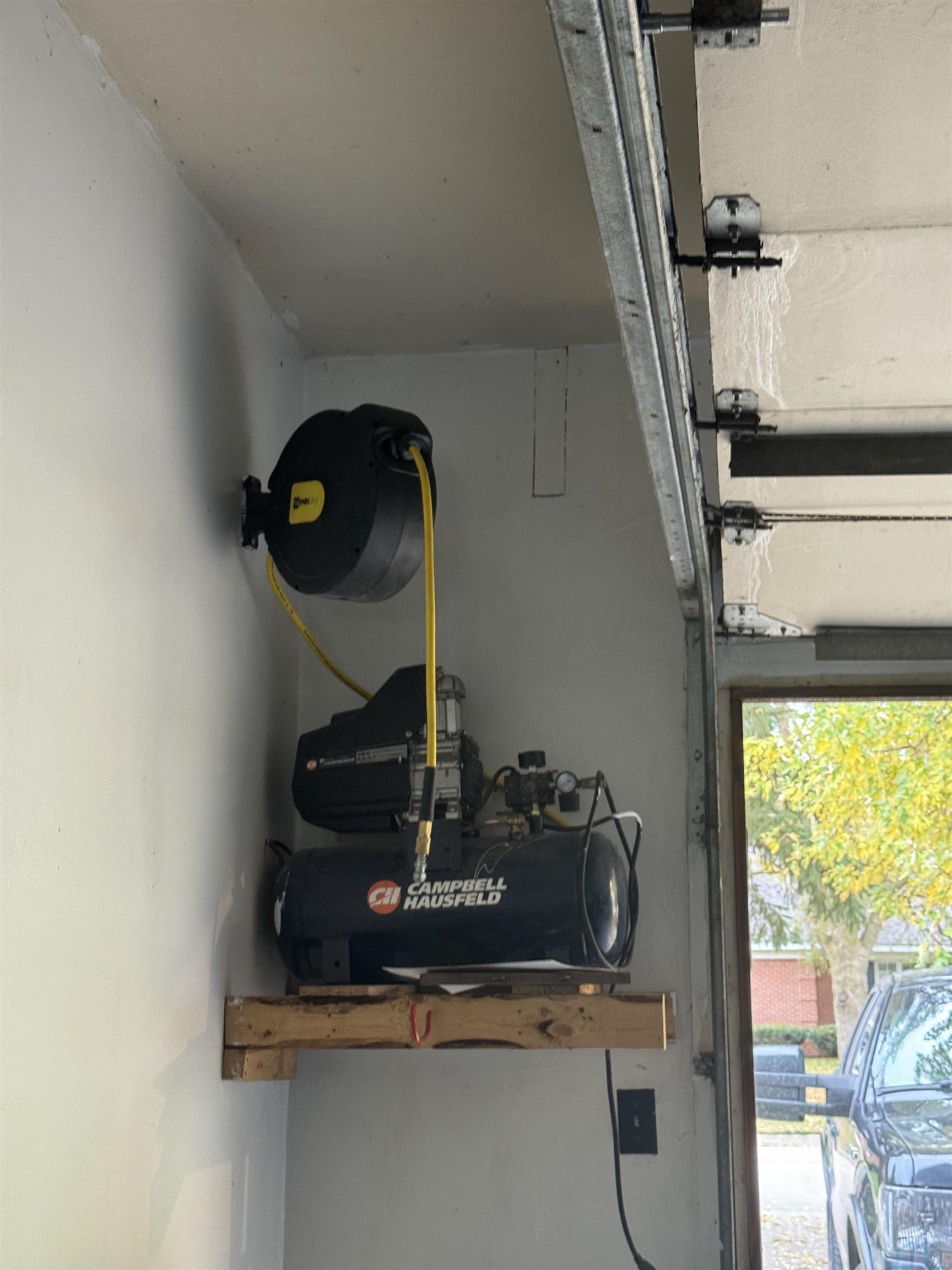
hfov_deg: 30.3
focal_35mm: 48
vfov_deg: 39.7
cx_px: 476
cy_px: 635
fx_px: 1760
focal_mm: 6.76
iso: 250
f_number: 1.78
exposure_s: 1/40
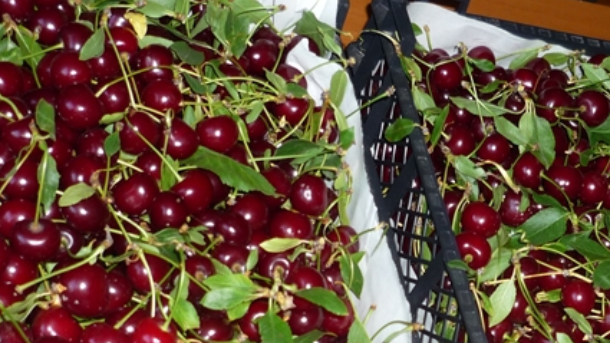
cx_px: 464
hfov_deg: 26.8
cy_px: 336
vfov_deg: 15.2
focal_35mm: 78
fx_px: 1262
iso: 100
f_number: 2.9
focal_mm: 6.3
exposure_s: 1/30
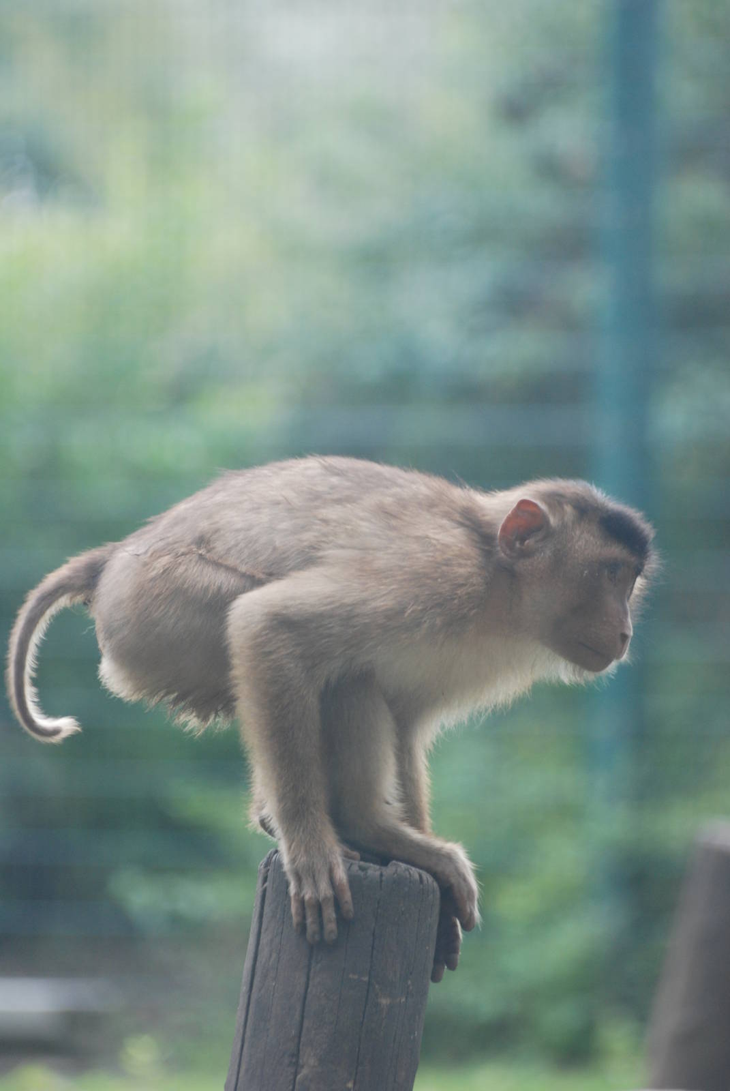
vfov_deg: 7.0
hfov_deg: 4.7
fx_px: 8871
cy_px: 546
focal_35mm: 292
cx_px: 365
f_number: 5
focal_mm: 195
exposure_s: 1/160
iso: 400
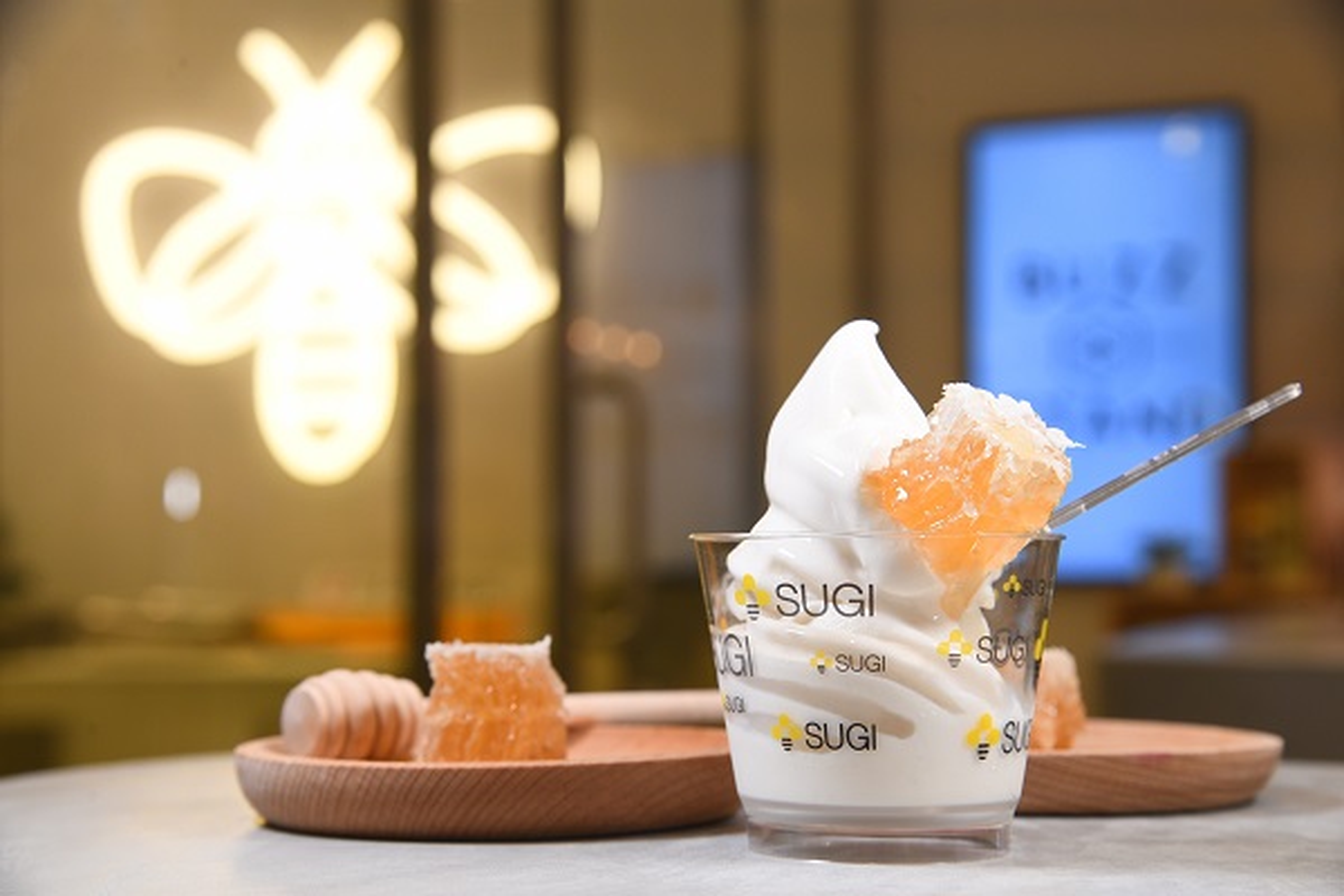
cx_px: 672
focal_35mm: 66
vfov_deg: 20.6
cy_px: 448
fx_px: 2464
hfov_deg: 30.5
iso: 1250
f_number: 8
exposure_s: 1/125
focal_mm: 66
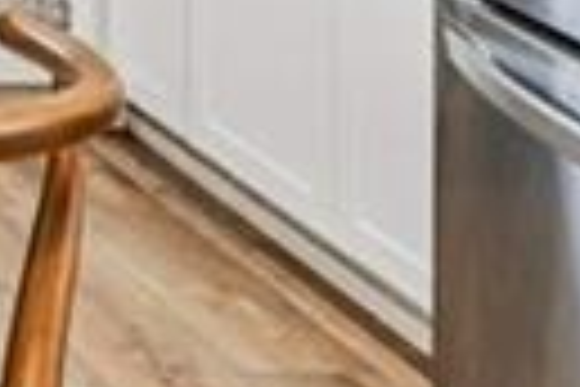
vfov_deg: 9.4
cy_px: -610
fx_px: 2046
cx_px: -769
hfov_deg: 12.8
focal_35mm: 127
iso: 800
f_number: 8
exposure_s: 1/8
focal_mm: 16
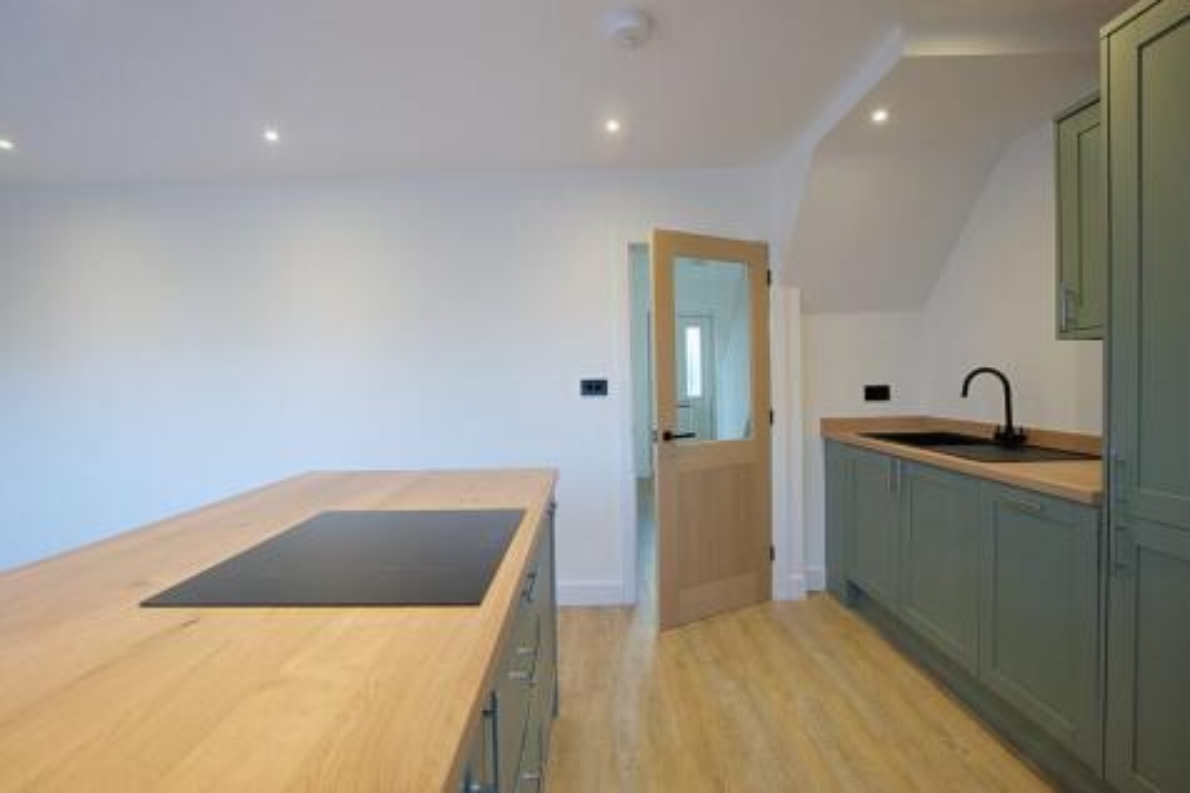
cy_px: 396
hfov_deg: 100.4
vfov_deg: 77.3
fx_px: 496
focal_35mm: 15
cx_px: 595
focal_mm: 10
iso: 500
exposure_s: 1/160
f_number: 4
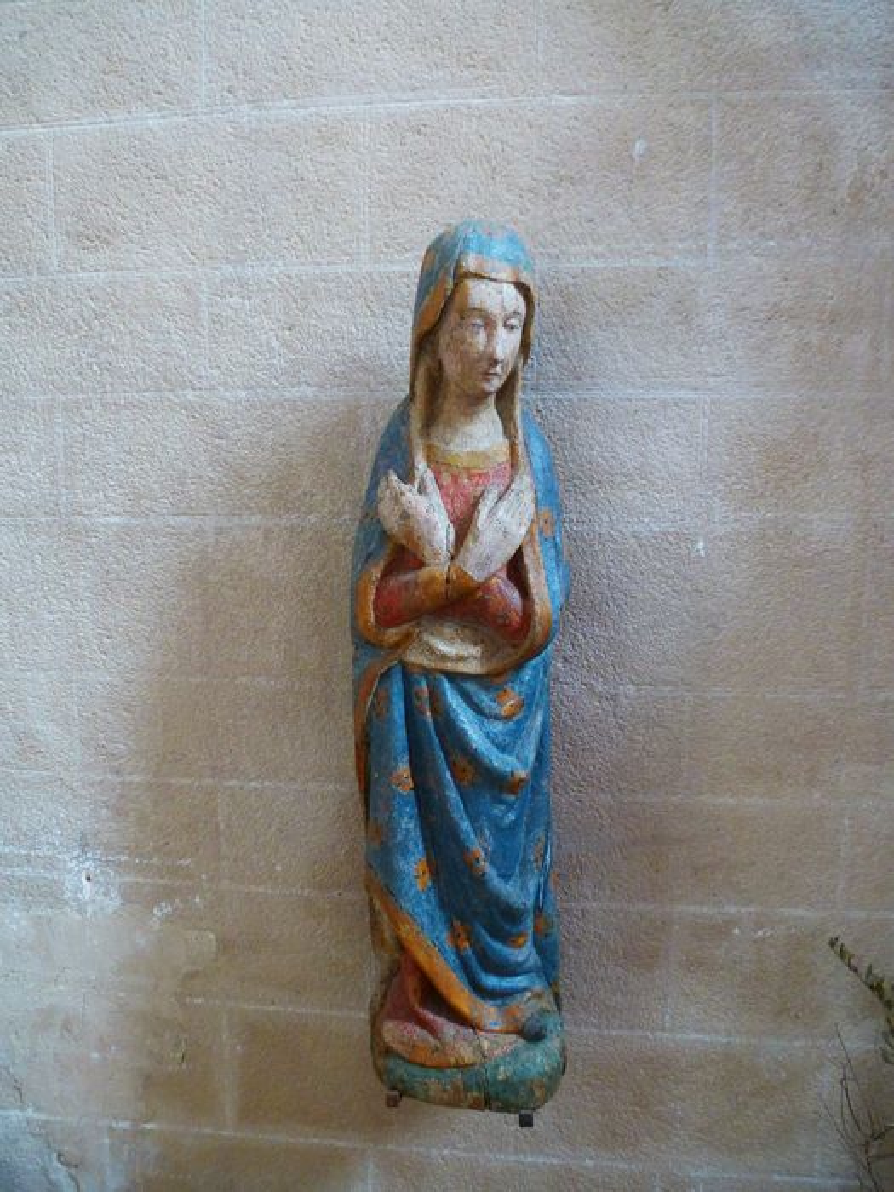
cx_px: 447
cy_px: 596
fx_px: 826
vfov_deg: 71.6
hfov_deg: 56.8
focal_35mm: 24
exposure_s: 1/4
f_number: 3.3
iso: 500
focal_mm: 4.3
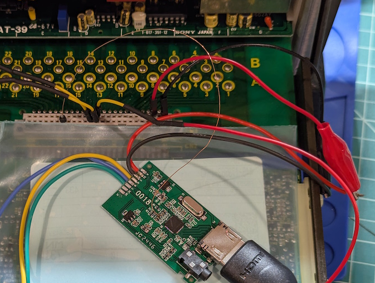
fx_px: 792
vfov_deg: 20.1
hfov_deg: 26.4
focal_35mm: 73
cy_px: 205
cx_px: 105
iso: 87
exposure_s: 1/30
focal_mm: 6.81
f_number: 1.85
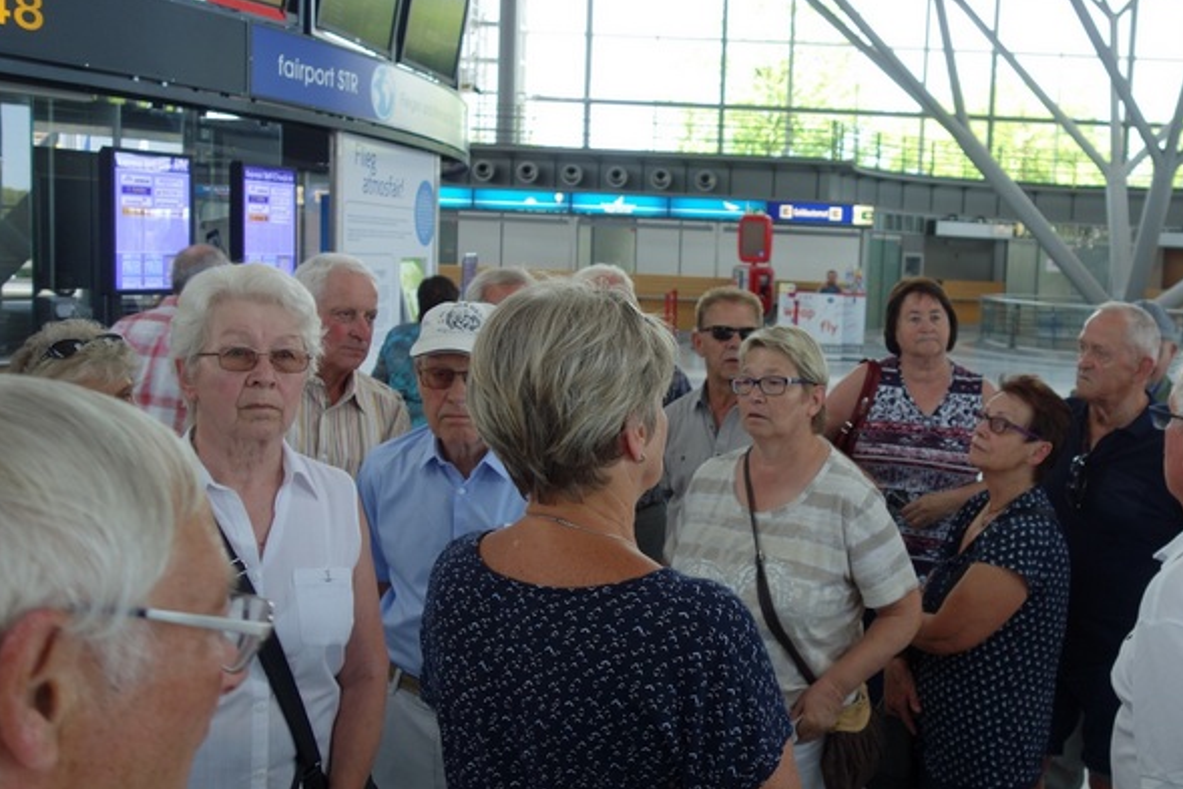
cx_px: 797
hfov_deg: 49.7
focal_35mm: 38
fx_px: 1249
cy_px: 362
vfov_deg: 35.1
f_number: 2.5
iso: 125
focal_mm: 10.4
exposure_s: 1/100
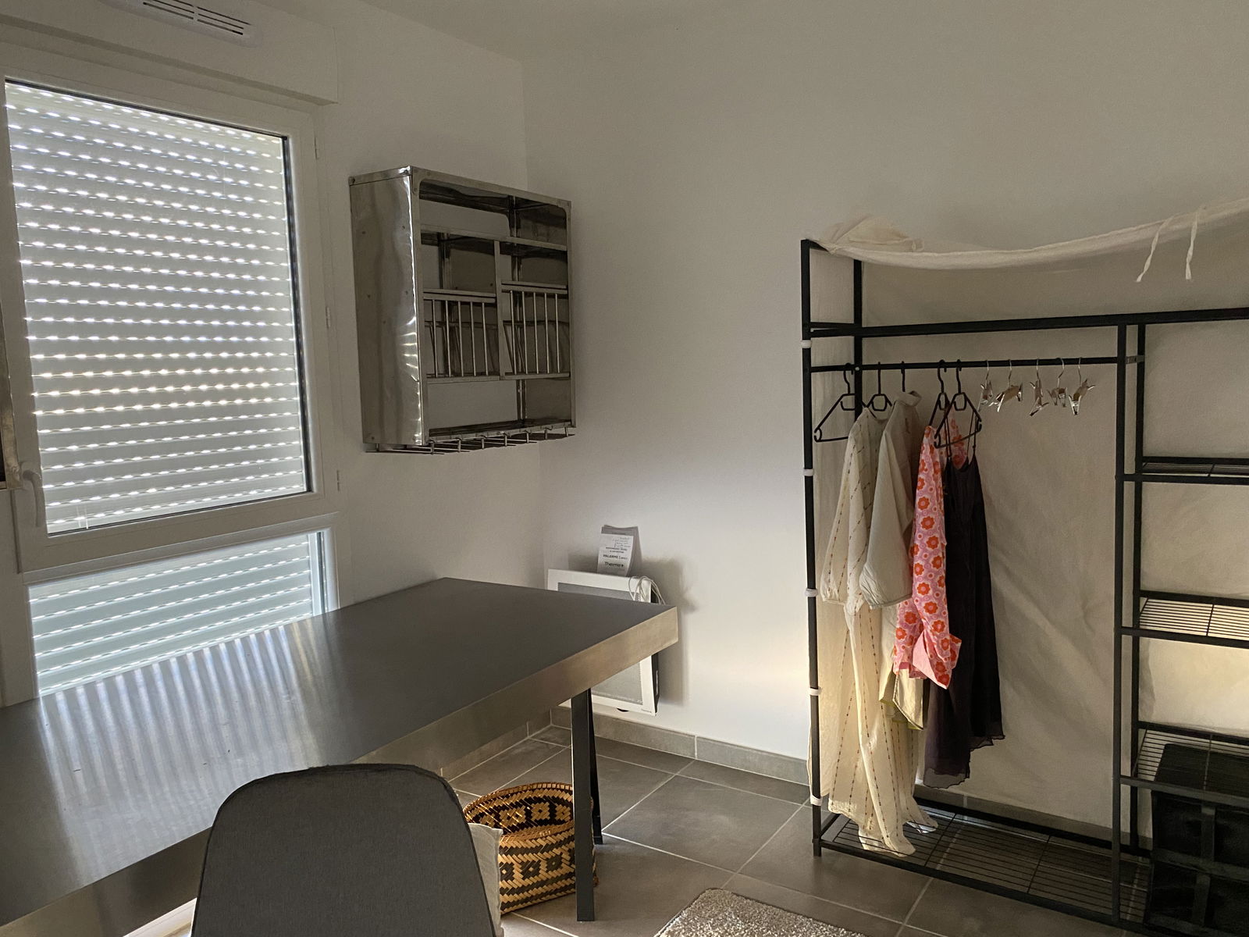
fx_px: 938
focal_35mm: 26
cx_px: 624
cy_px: 468
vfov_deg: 53.1
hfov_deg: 67.3
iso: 500
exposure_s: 1/50
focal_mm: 4.25
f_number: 1.8
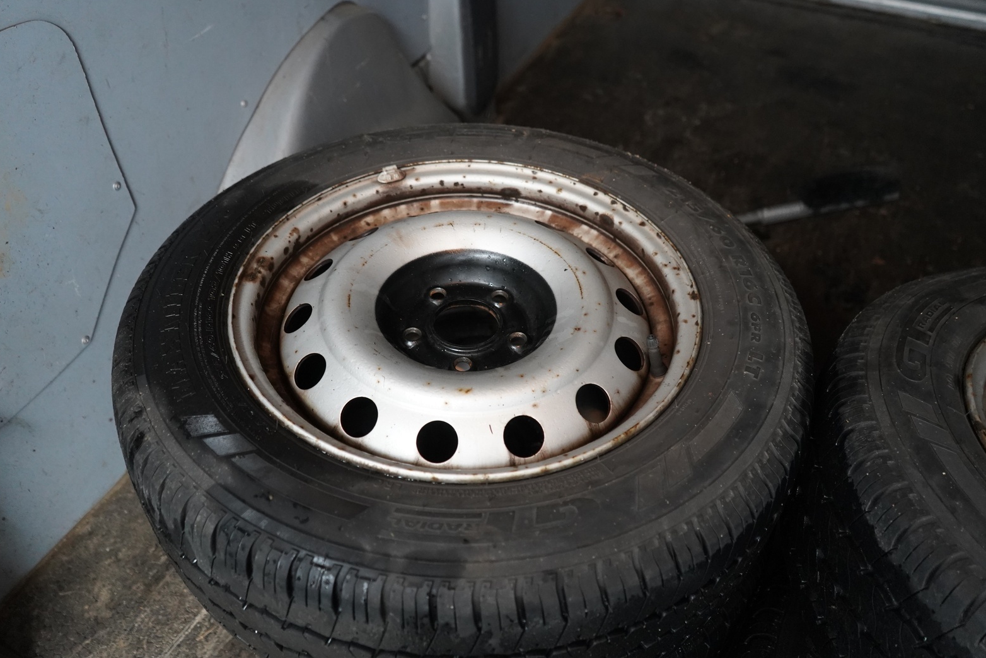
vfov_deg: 45.0
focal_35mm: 29
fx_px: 794
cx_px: 482
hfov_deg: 63.6
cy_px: 319
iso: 4000
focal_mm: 28
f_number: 3.5
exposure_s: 1/60
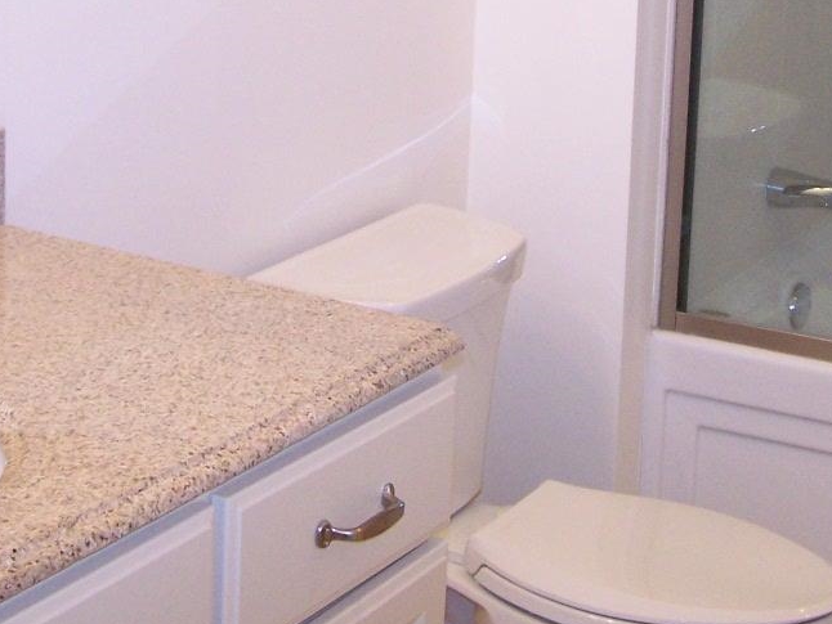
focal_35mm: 88
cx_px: 381
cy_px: -68
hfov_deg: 22.2
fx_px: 2116
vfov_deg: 16.3
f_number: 2.8
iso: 160
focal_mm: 6.3
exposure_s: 1/60
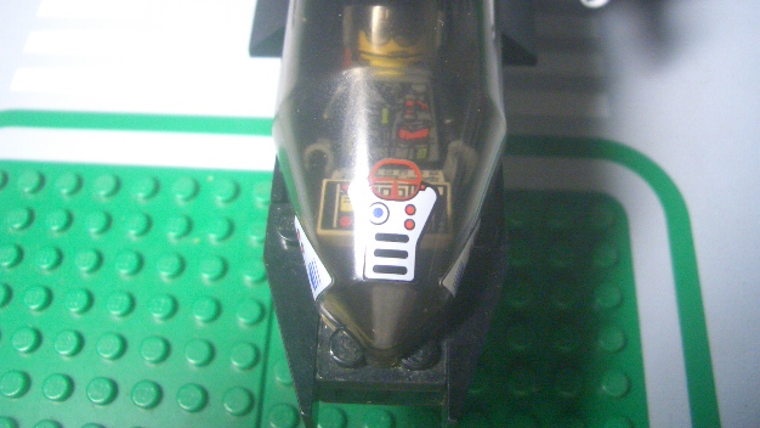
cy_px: 158
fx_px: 786
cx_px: 382
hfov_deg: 51.6
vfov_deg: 30.3
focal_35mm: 39
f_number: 2.6
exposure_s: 1/30
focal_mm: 5.8
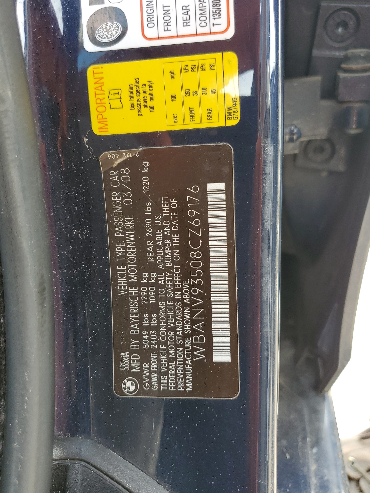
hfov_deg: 48.2
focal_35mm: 29
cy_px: 238
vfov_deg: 61.6
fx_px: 413
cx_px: 171
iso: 50
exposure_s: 1/128
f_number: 1.5
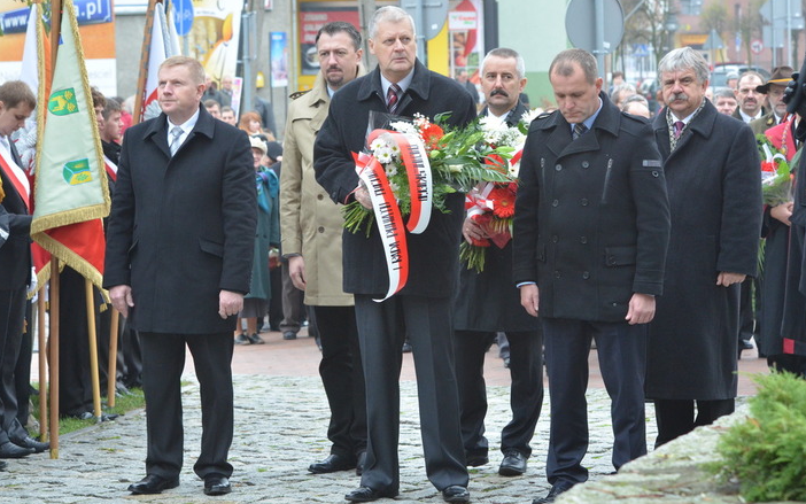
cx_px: 404
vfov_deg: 12.1
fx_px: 2373
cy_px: 247
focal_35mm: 108
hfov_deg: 19.3
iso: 1600
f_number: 5.6
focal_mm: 70
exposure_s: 1/200
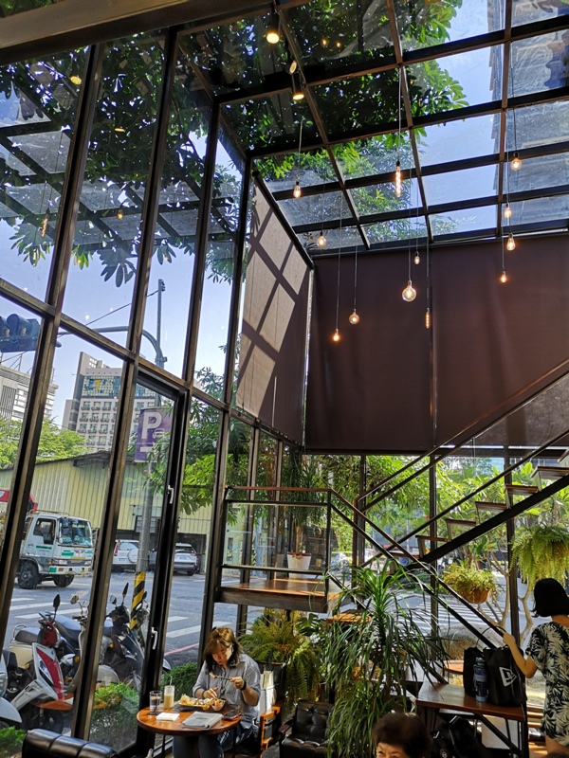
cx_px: 284
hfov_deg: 51.4
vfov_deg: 65.3
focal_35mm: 27
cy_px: 379
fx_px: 592
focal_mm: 3.95
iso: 50
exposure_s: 1/120
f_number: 1.8
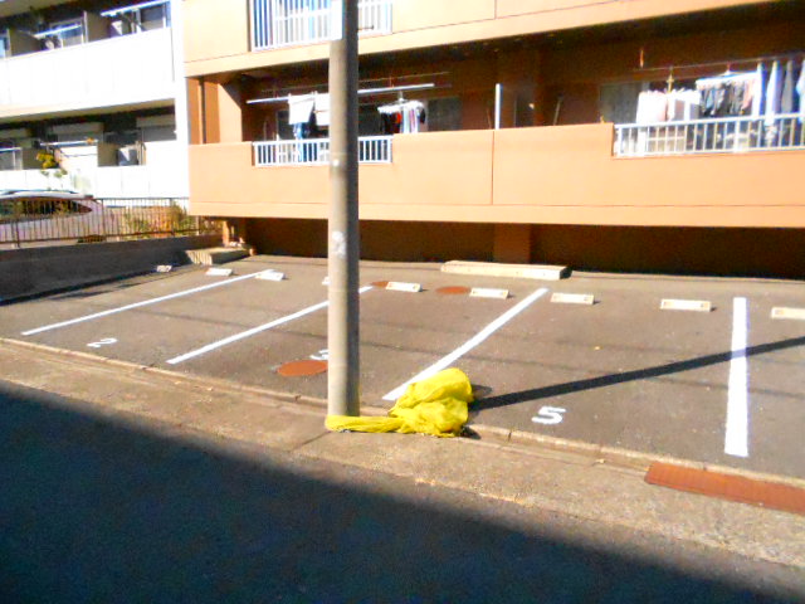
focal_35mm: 26
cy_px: 302
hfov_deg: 67.3
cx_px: 402
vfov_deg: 53.1
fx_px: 605
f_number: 8
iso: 3200
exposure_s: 1/2000
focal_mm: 4.6
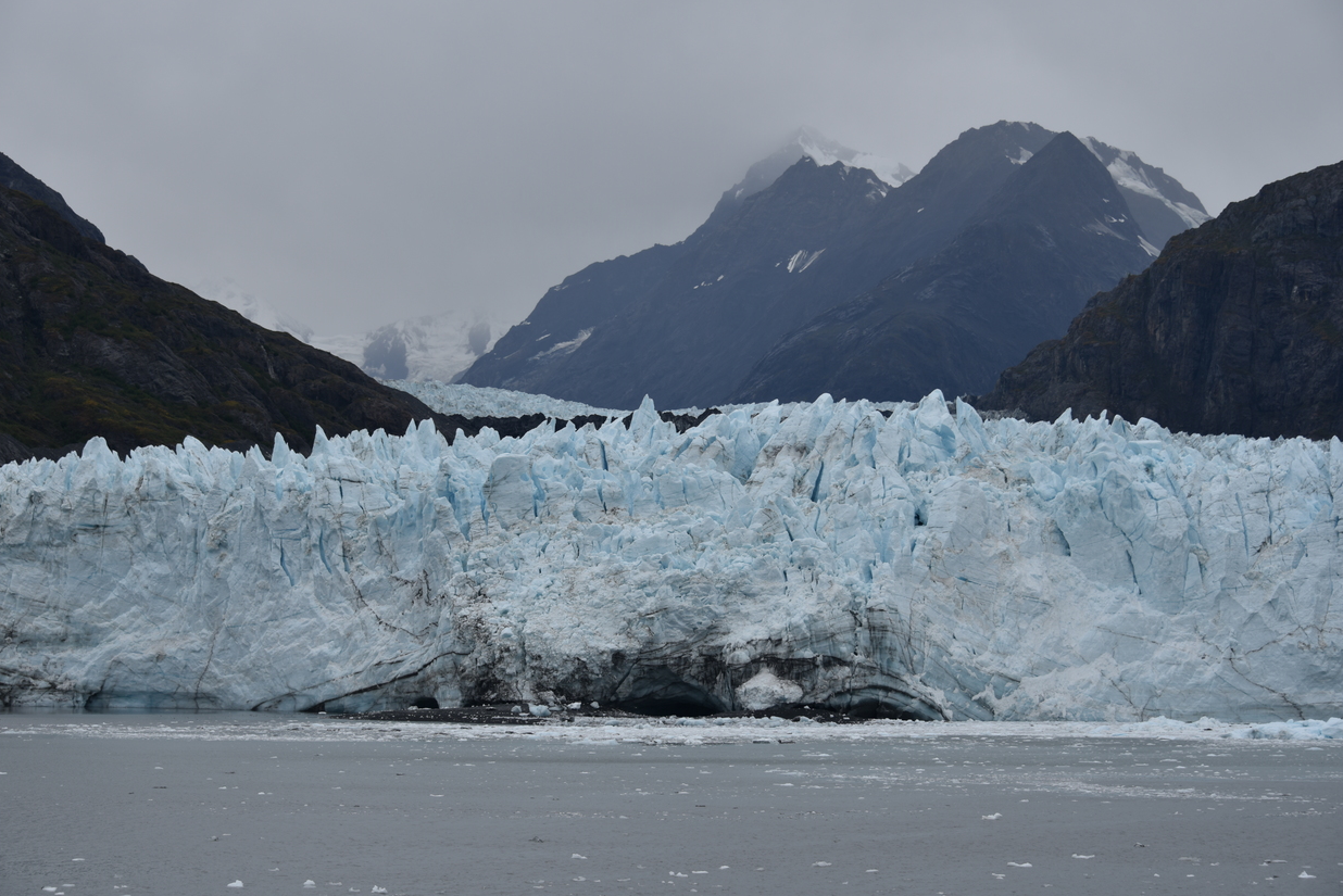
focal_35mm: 88
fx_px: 3284
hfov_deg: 23.1
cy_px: 441
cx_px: 653
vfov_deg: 15.5
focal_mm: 85
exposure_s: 1/200
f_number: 7.1
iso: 100
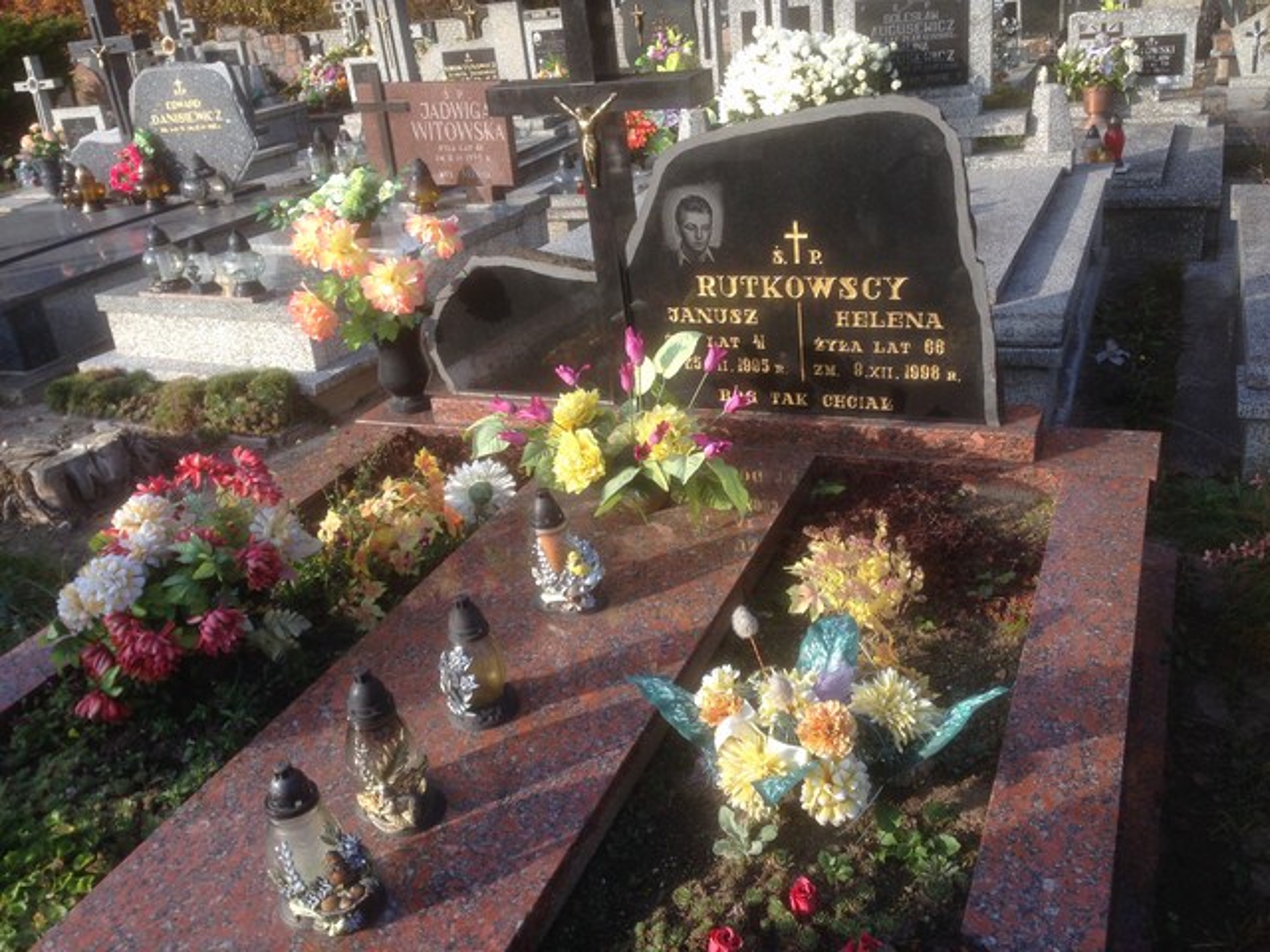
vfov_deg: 42.9
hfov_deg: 55.4
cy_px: 476
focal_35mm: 33
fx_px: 1211
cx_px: 635
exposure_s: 1/521
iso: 50
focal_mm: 4.12
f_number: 2.4
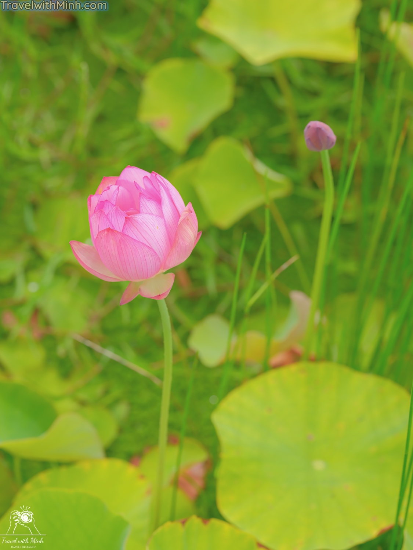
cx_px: 206
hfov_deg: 17.0
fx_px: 1384
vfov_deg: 22.5
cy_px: 275
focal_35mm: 87
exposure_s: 1/100
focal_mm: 110
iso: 200
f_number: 8
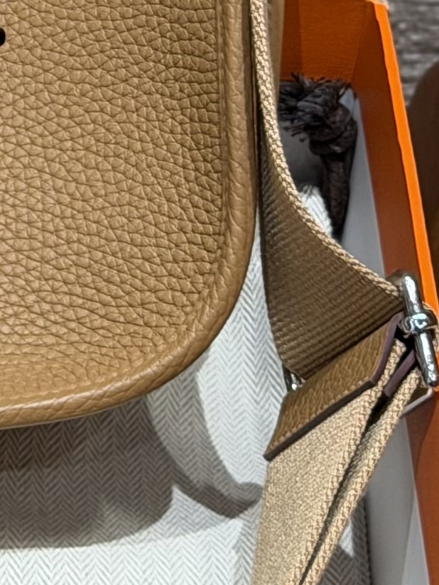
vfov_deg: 8.3
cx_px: -433
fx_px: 3974
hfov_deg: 6.2
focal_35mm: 235
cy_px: -270
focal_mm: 6.76
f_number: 1.78
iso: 50
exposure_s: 1/50
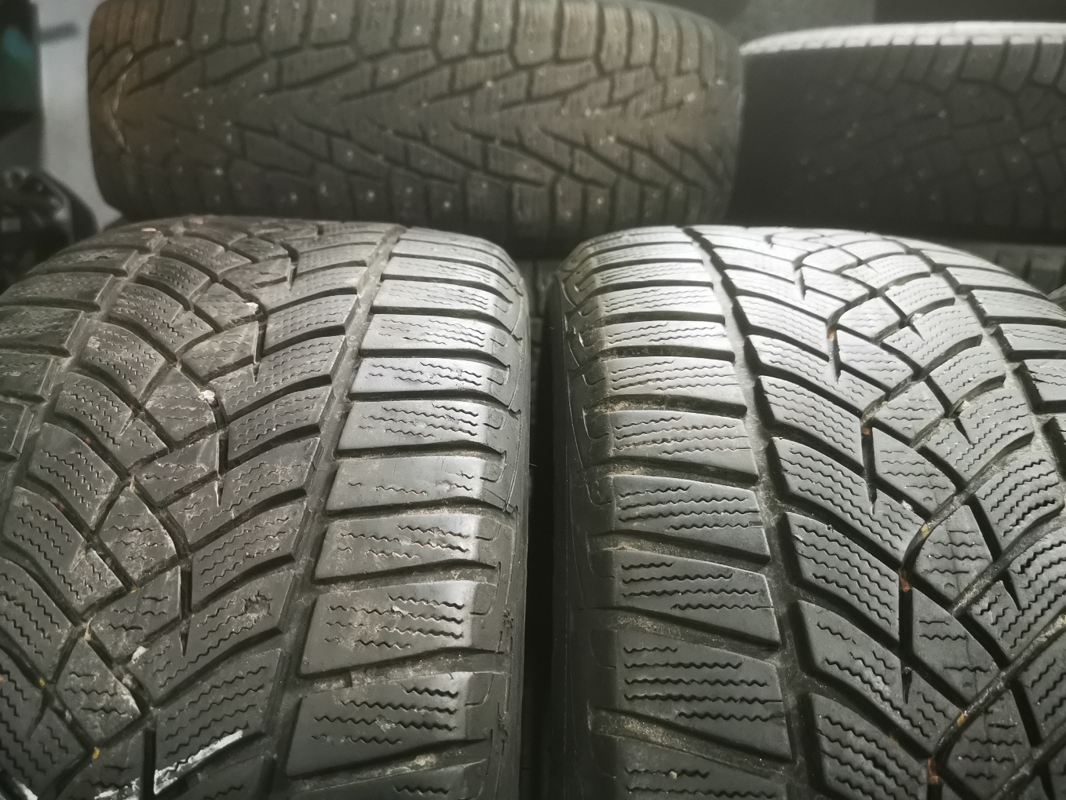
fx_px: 893
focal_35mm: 29
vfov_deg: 48.2
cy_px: 374
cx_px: 499
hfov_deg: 61.6
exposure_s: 1/25
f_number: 1.6
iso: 640
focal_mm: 5.56
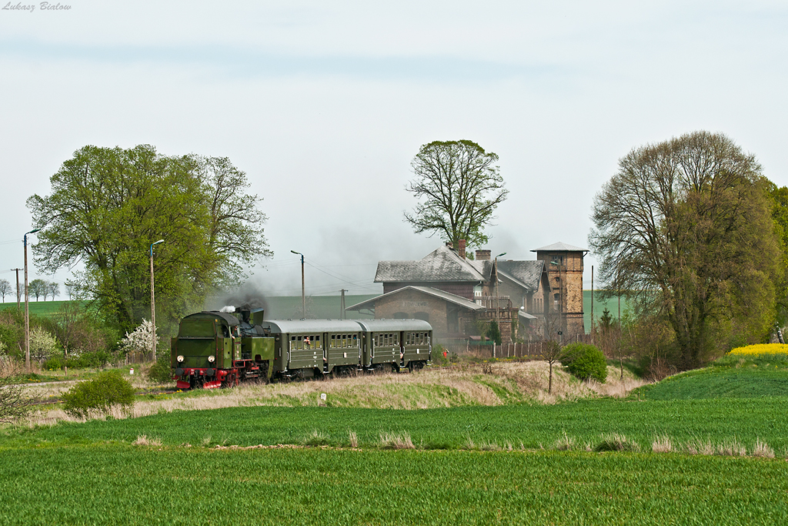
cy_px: 263
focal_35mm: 138
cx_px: 394
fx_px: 3021
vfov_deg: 9.9
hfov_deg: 14.9
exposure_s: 1/800
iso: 250
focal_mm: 92
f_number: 8
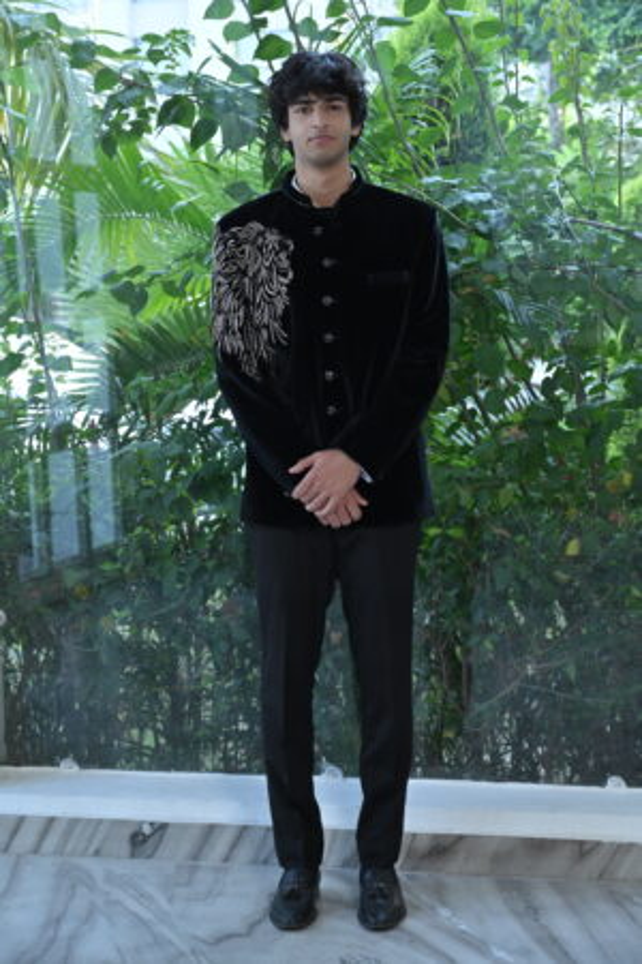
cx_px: 321
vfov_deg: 30.1
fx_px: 1792
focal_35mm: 67
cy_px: 482
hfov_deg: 20.3
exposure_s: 1/125
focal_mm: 67
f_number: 6.3
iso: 800
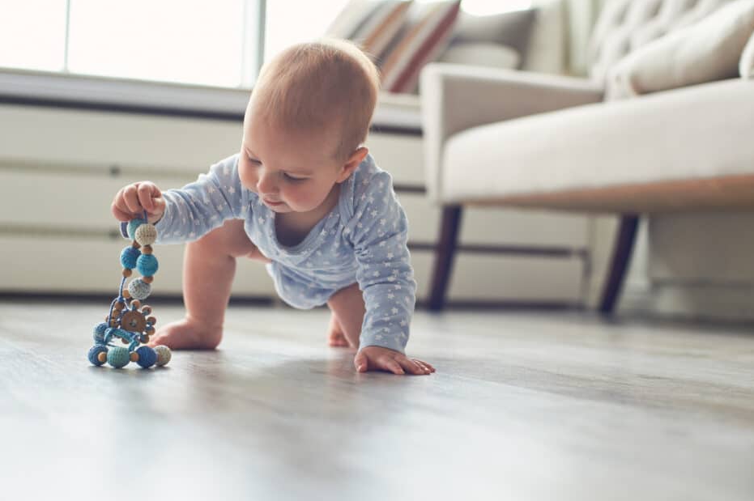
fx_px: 1151
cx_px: 375
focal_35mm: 55
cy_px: 248
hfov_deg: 36.3
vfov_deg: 24.6
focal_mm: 50
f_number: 2.8
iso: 500
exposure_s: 1/640
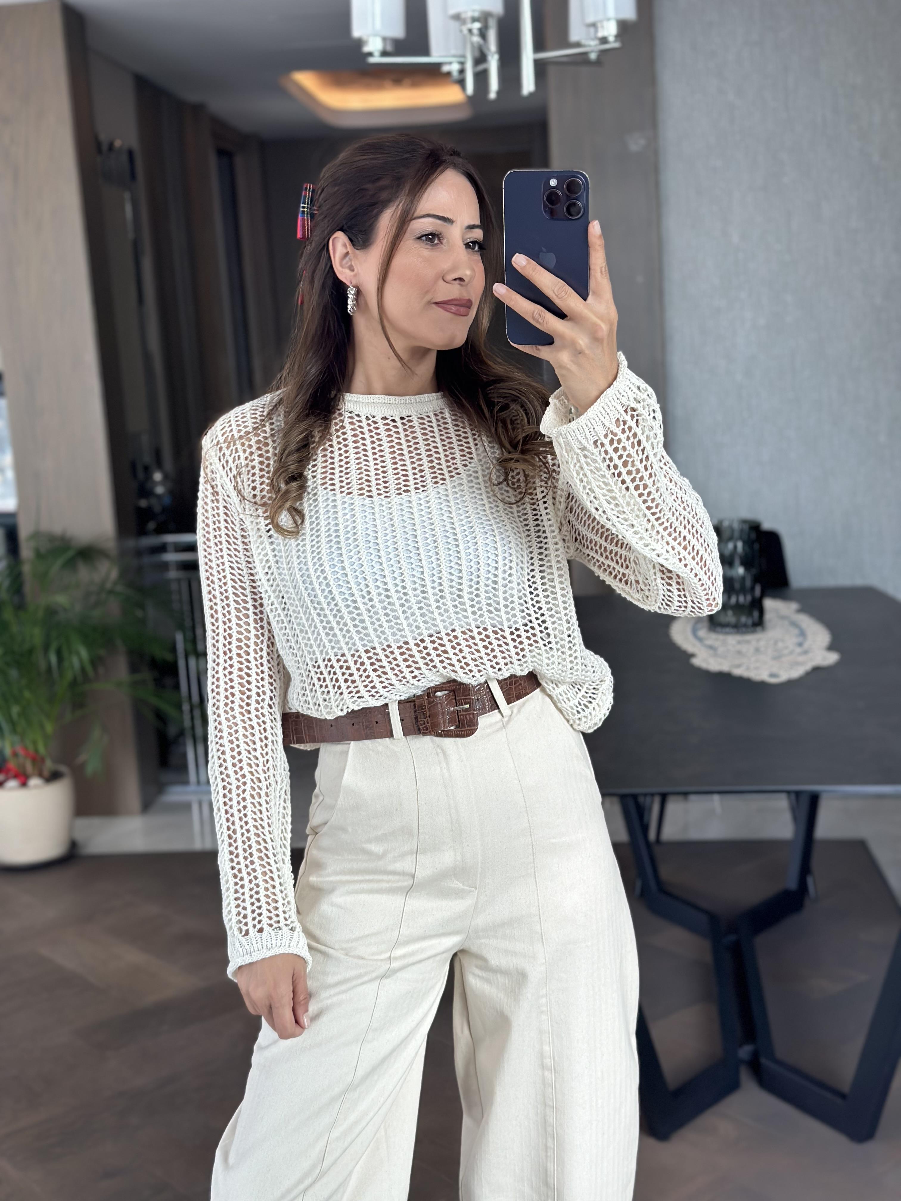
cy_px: 600
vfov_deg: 39.7
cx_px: 450
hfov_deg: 30.3
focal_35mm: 48
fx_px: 1666
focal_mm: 6.86
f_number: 1.78
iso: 125
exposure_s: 1/200
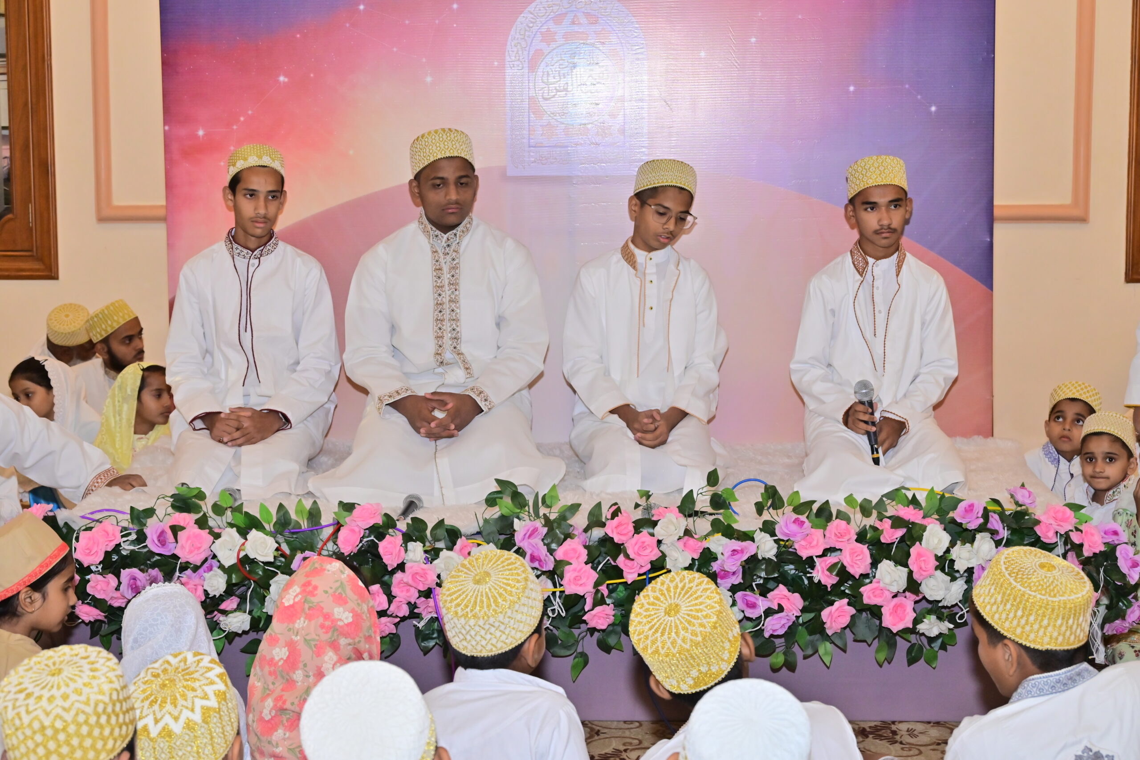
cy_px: 380
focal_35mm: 63
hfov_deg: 31.9
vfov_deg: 21.6
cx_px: 570
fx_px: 1995
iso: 1600
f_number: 8
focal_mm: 63
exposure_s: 1/125
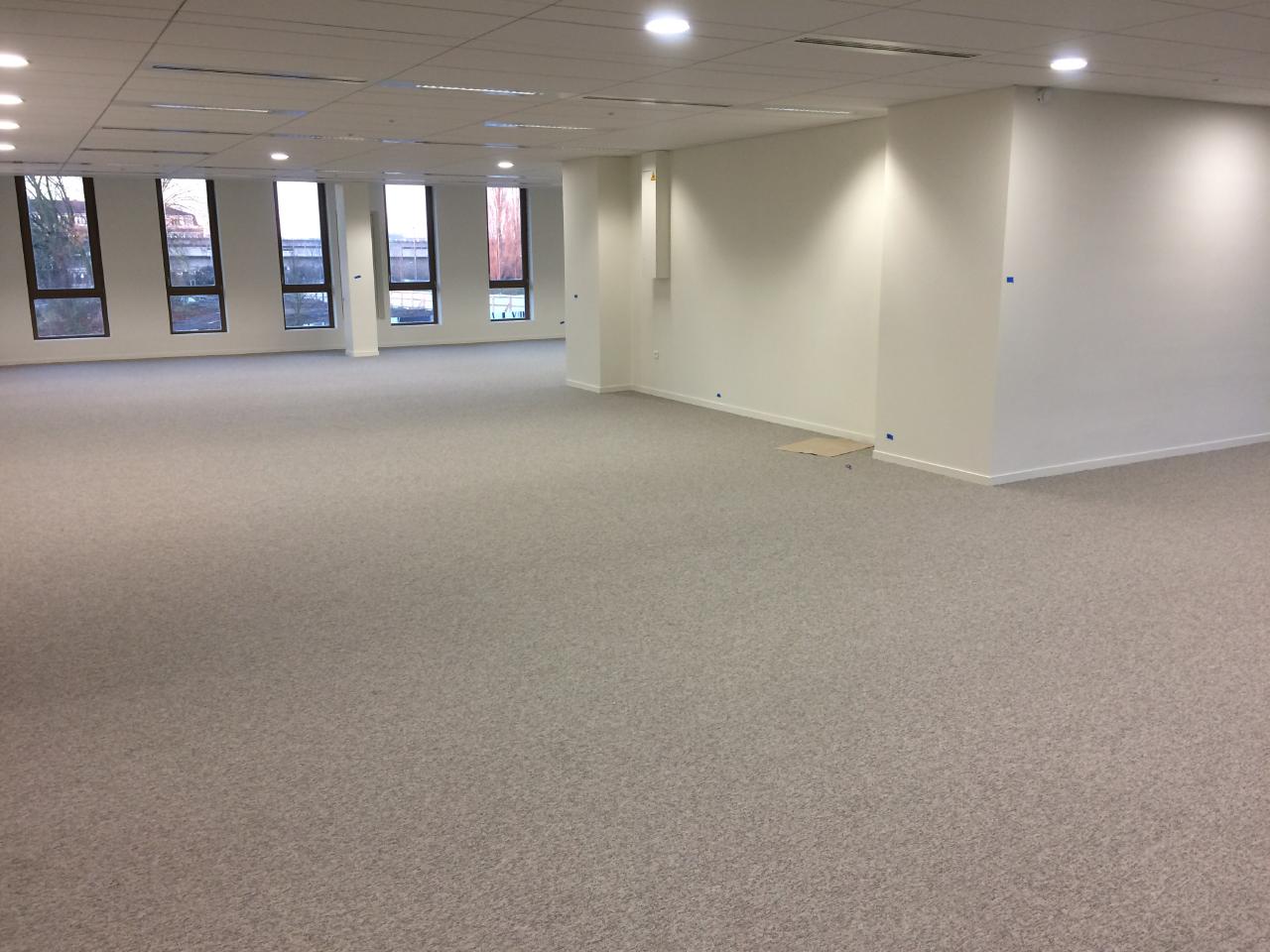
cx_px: 635
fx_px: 1064
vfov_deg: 48.2
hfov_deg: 61.7
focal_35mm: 29
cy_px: 476
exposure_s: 1/33
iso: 40
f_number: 2.2
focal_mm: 4.15
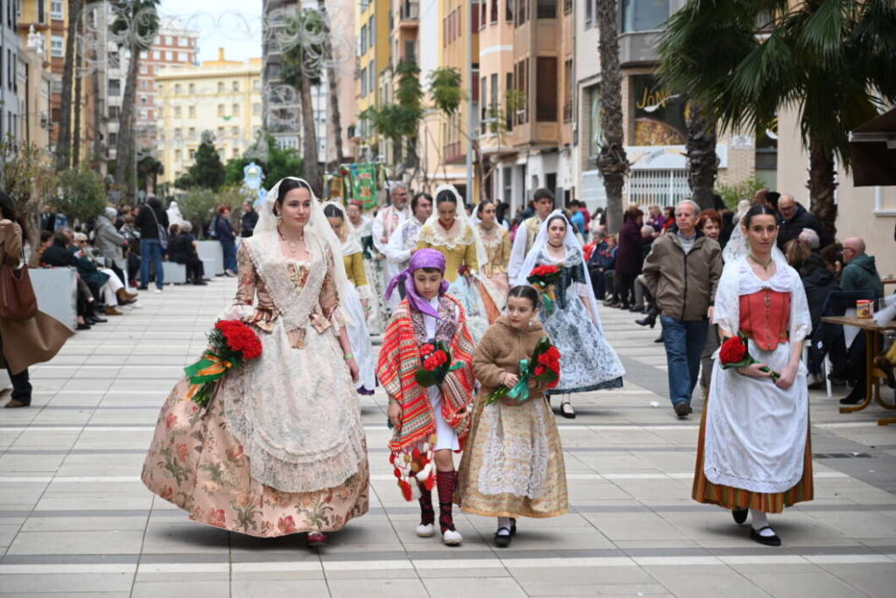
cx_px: 448
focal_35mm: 70
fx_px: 1742
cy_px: 299
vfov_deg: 19.5
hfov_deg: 28.8
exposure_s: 1/200
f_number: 4
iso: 640
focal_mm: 70
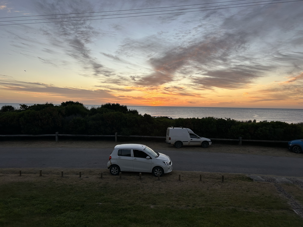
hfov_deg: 67.3
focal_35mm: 26
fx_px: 228
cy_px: 114
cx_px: 152
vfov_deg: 53.1
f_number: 1.5
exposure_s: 1/558
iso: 50
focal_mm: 5.7
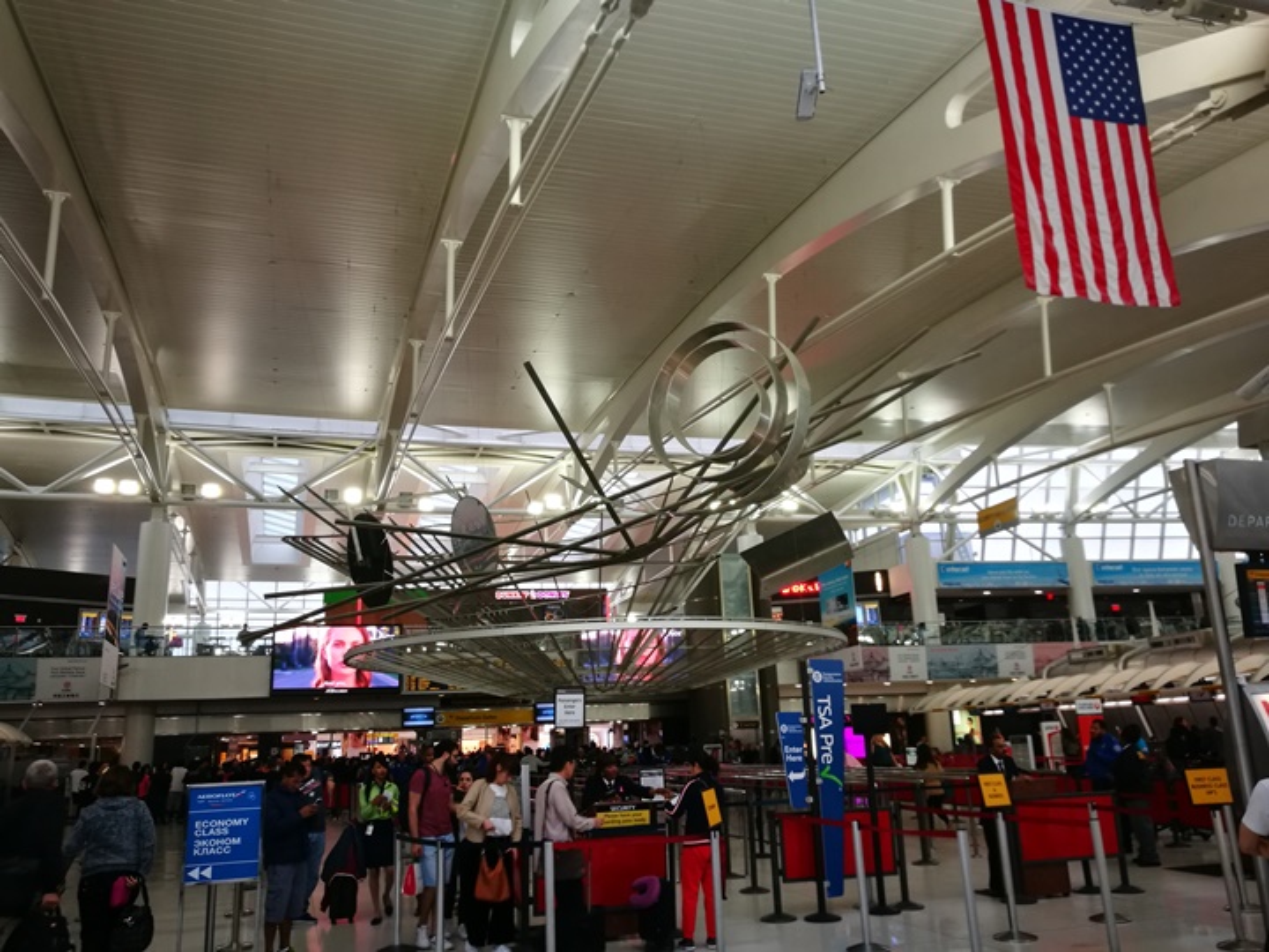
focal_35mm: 27
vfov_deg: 51.4
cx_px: 634
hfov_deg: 65.3
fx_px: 990
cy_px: 476
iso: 200
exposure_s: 1/40
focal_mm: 4.5
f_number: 2.2
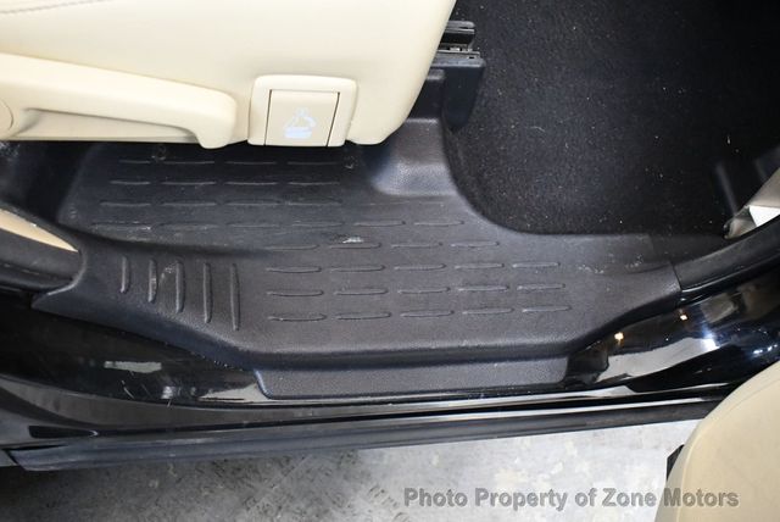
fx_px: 781
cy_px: 261
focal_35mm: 36
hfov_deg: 53.1
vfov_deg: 36.9
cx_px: 390
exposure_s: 1/60
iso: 5600
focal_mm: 18
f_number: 3.5
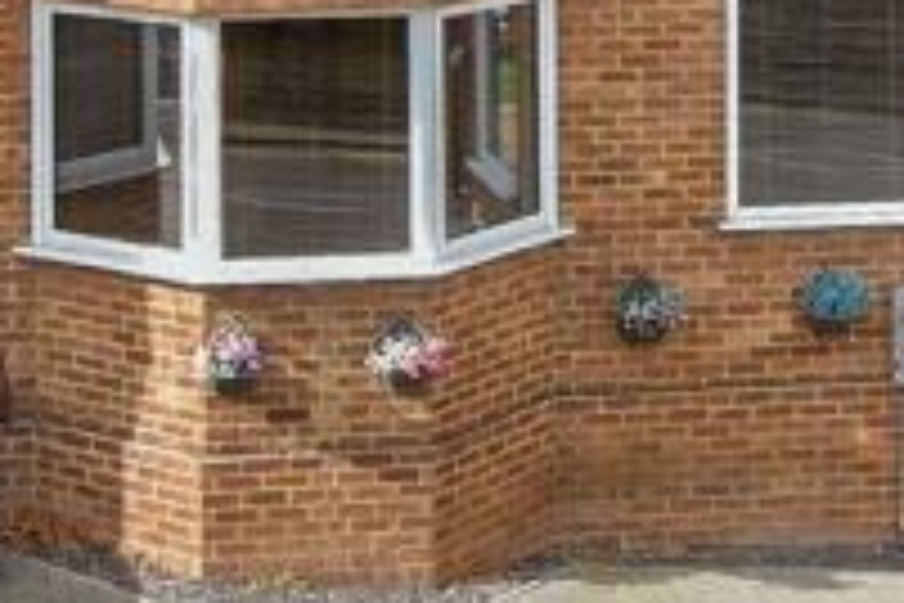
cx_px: 976
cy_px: 7
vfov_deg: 12.6
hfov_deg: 18.4
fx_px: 2687
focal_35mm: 107
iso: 200
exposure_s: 1/320
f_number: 6.3
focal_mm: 14
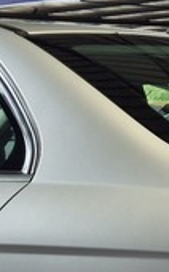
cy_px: 296
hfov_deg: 8.9
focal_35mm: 147
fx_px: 1085
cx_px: 148
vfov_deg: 13.9
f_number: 1.8
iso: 25
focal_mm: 5.4
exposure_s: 1/638
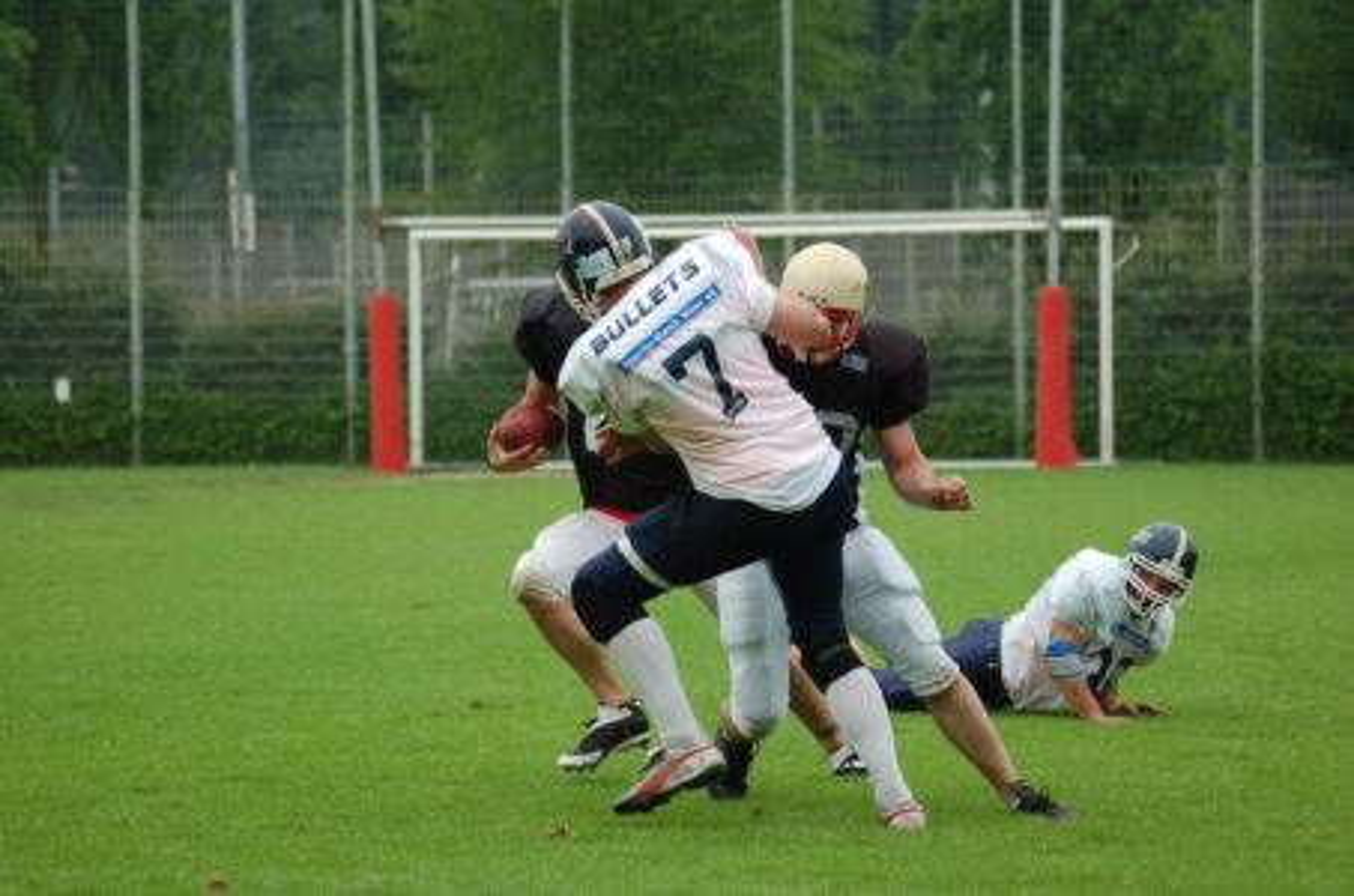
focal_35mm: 180
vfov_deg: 7.6
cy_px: 448
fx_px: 6756
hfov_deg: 11.4
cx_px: 677
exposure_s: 1/1000
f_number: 4.2
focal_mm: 120
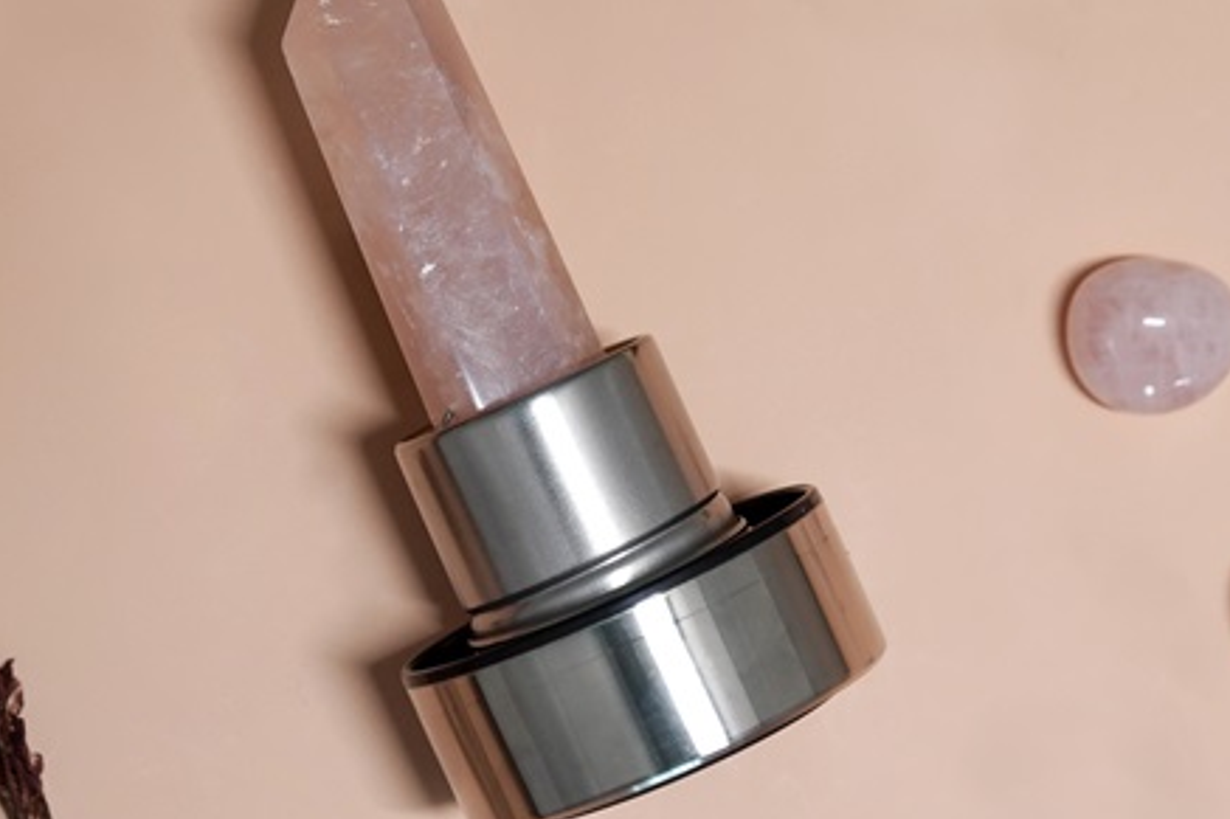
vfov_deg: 10.2
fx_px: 4576
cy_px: 331
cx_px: 504
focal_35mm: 134
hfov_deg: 15.3
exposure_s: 1/50
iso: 1250
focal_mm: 90
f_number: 5.6
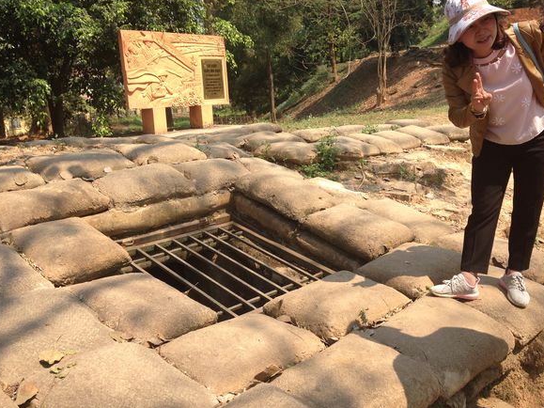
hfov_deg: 50.1
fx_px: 581
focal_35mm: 37
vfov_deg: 38.6
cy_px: 181
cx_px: 284
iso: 50
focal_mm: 4.12
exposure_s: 1/623
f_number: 2.4
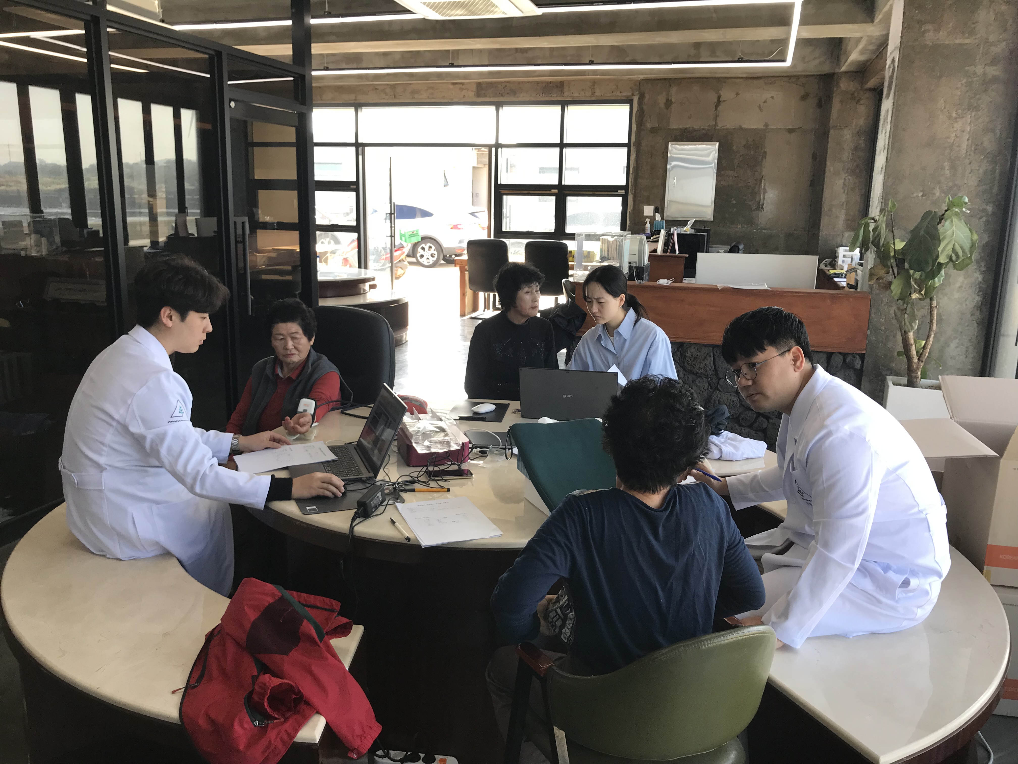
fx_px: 823
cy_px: 382
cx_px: 509
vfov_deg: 49.7
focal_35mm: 28
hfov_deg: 63.4
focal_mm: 3.99
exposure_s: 1/120
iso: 25
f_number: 1.8
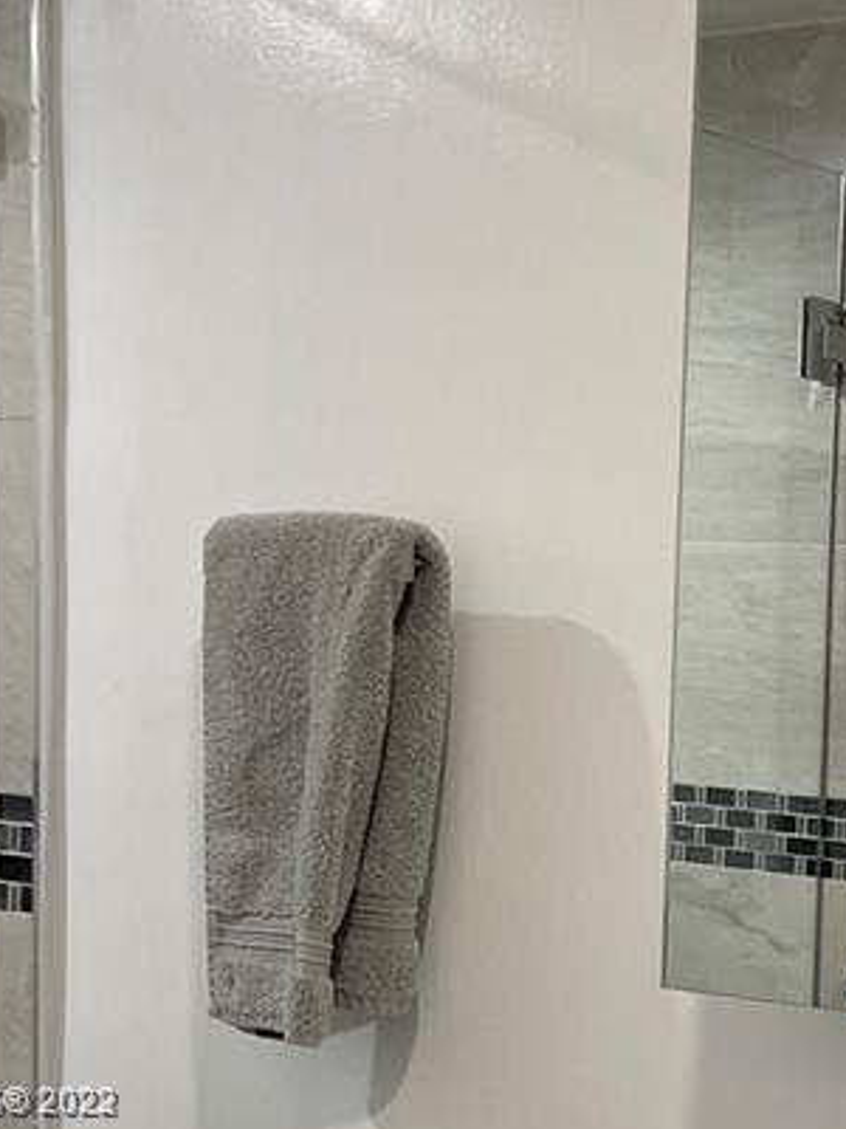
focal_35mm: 78
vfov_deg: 24.0
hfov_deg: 18.4
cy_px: 1104
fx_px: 2542
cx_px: 869
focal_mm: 5.1
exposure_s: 1/120
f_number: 1.6
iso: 125
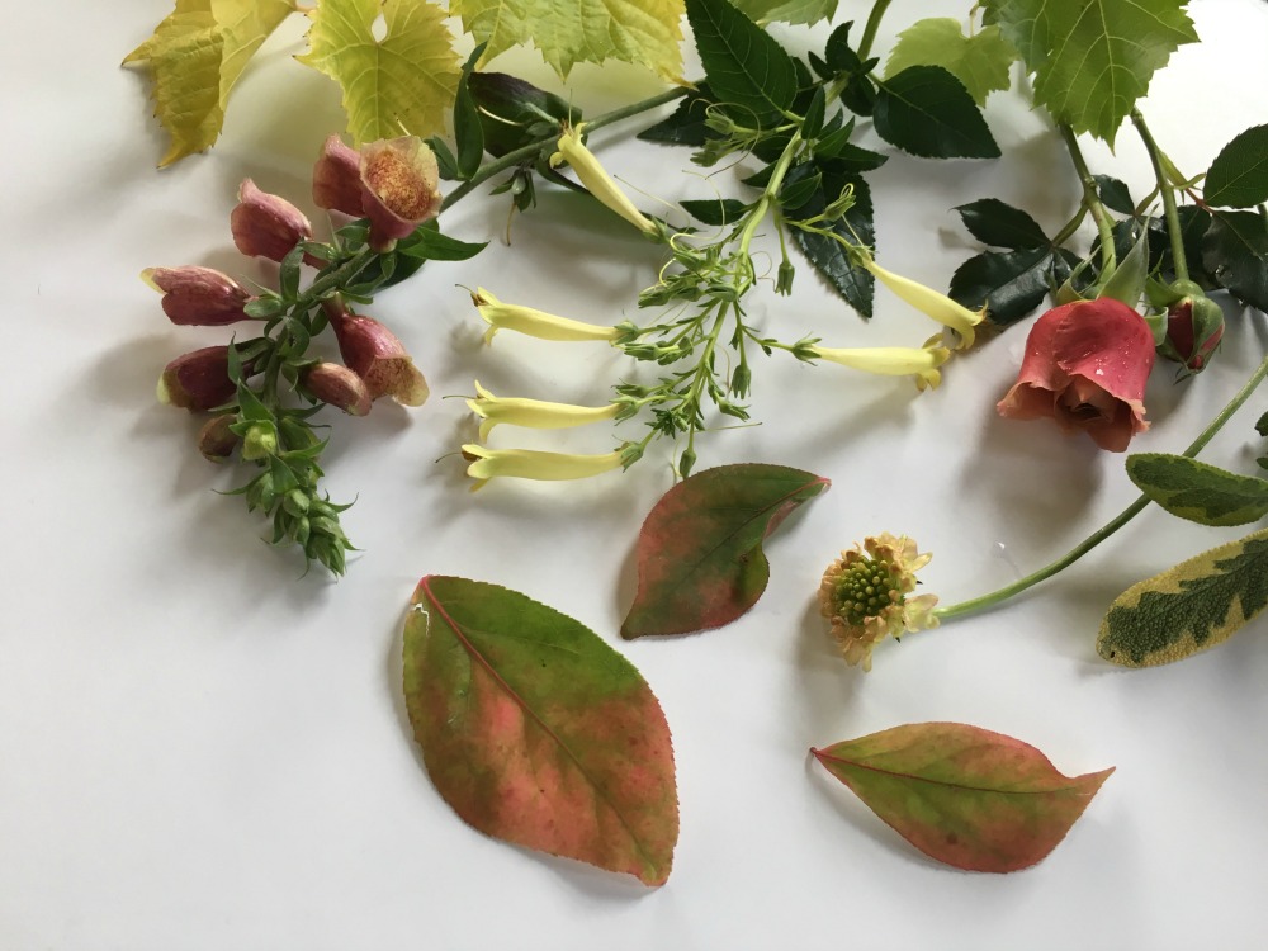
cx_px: 634
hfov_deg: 61.7
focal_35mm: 29
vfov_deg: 48.2
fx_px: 1062
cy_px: 476
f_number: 2.2
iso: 25
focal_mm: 4.15
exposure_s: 1/40
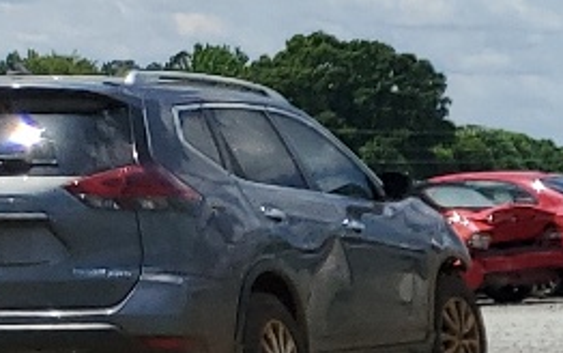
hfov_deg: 9.8
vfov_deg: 7.2
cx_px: 1622
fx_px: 2579
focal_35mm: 168
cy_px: 926
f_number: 1.5
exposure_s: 1/5000
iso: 50
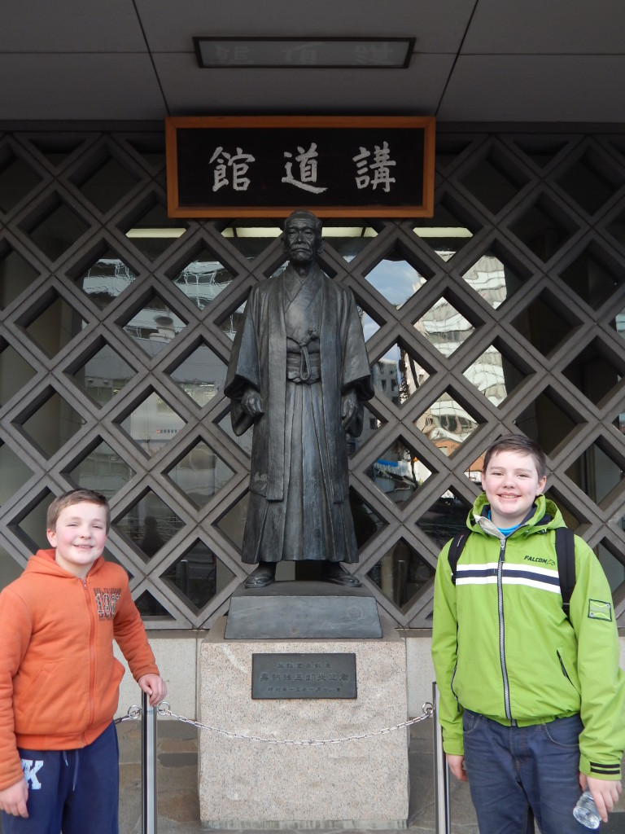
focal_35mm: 35
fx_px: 843
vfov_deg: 52.6
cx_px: 312
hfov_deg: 40.7
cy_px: 417
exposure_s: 1/100
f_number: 3.3
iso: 125
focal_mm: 6.1
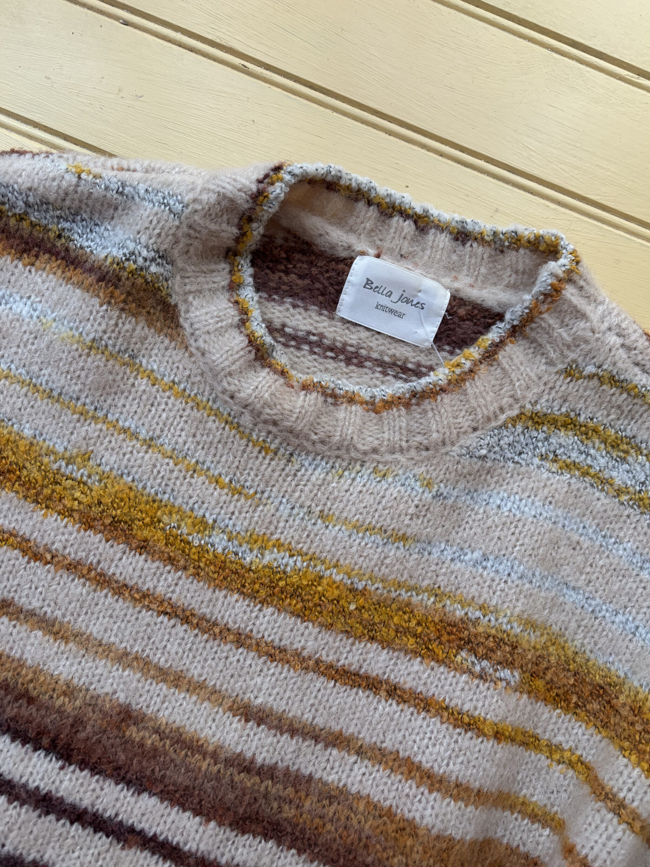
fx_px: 676
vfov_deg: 65.3
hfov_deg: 51.4
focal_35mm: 27
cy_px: 434
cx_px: 322
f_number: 1.6
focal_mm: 5.96
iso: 320
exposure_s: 1/60
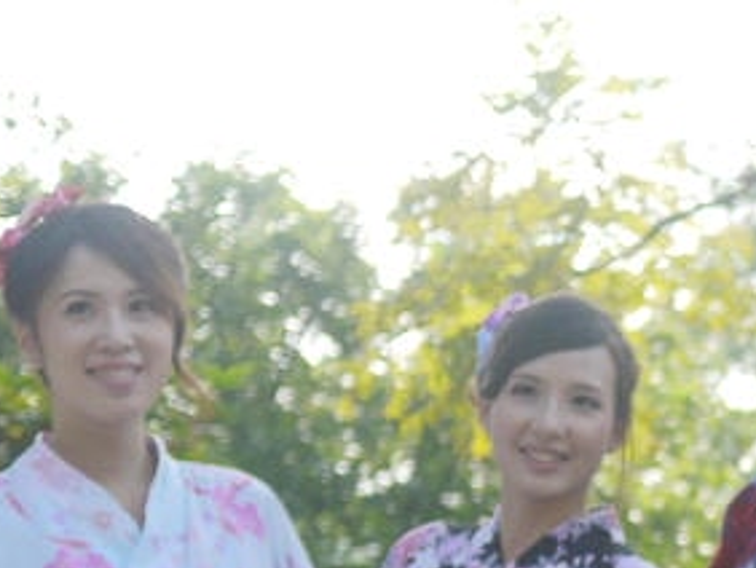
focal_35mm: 170
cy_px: 638
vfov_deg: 8.7
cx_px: 1222
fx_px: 3716
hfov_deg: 11.1
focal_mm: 20
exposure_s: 1/1000
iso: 160
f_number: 2
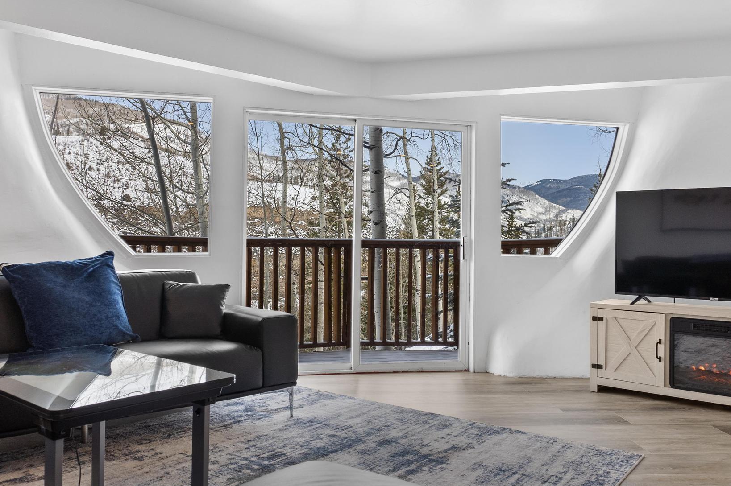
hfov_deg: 61.9
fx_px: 609
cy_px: 230
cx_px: 379
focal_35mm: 30
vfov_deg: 43.5
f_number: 6.3
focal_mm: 16
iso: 250
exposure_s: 1/30
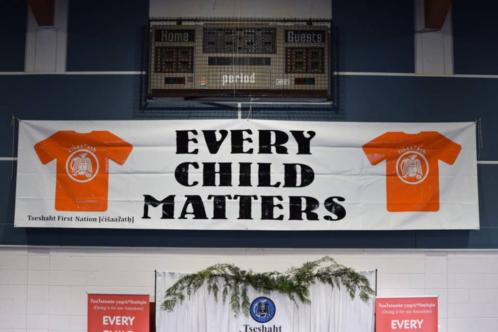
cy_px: 166
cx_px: 249
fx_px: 1141
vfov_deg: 16.6
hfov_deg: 24.6
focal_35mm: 82
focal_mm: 55
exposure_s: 1/60
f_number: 4
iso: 450
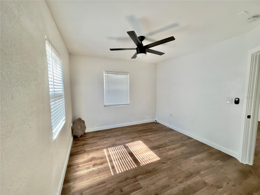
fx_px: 98
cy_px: 98
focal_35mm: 13
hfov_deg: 106.2
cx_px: 130
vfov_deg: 89.9
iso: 100
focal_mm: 1.54
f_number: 2.4
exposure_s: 1/99
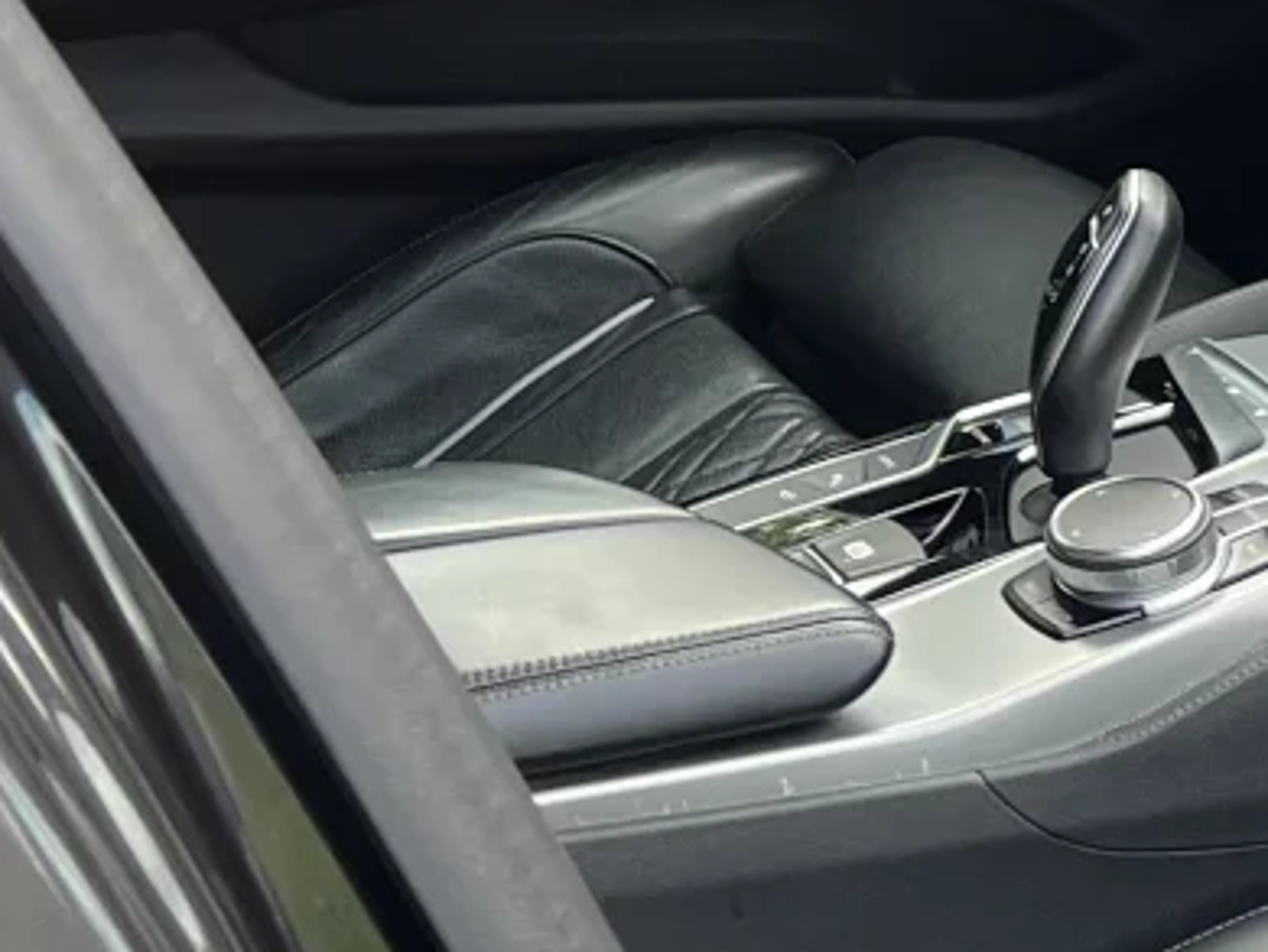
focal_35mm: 128
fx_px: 4692
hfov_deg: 13.3
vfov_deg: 11.5
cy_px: 916
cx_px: 2543
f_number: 1.5
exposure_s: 1/206
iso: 40
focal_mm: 5.7
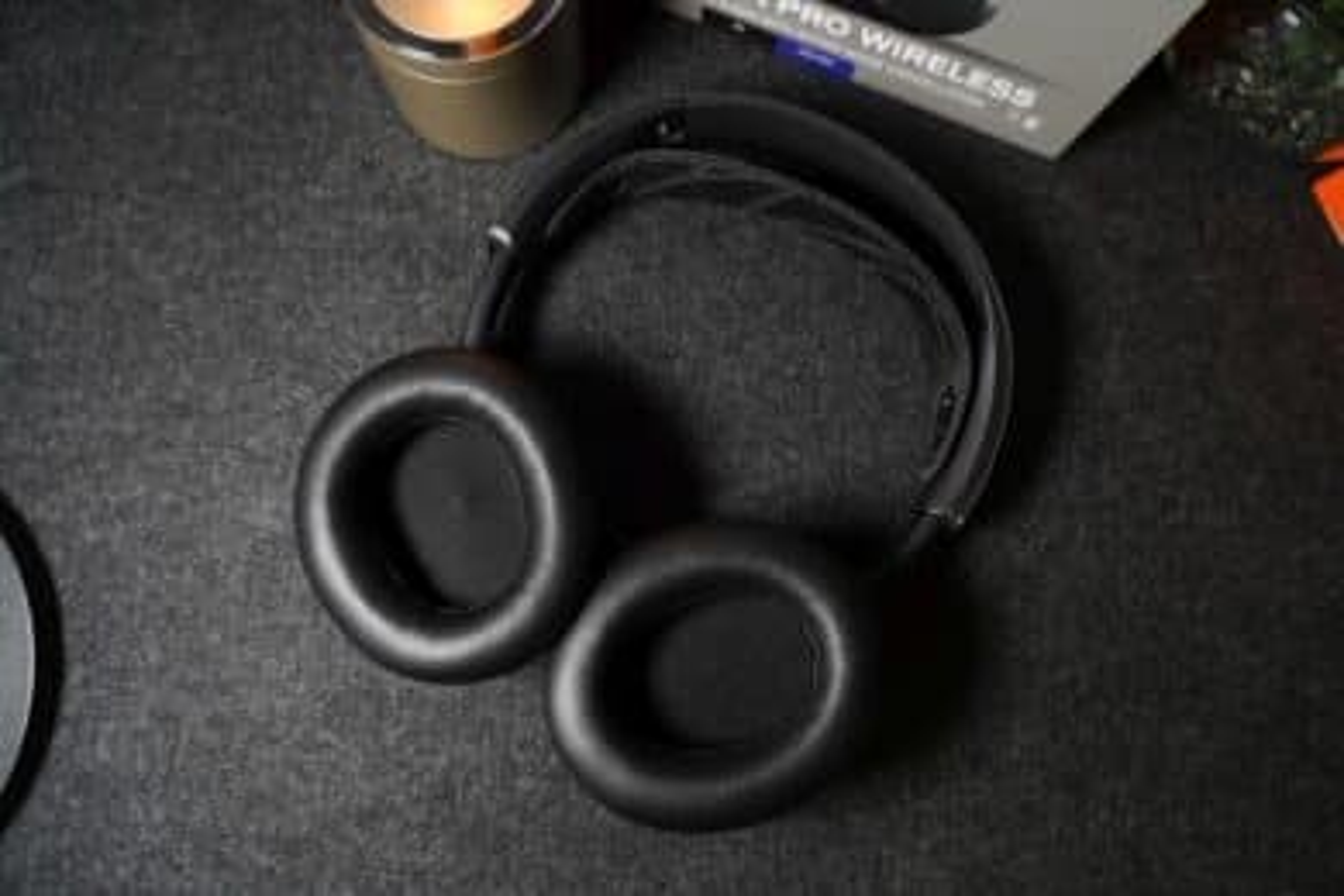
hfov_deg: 73.7
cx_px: 672
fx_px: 896
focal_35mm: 24
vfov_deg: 53.1
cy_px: 448
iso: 500
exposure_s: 1/30
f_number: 4
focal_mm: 24
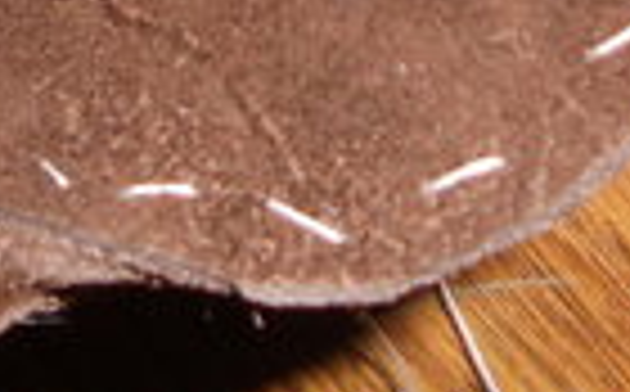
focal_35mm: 131
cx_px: 261
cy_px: -550
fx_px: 2246
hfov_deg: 16.0
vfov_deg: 9.0
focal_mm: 4.9
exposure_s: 1/25
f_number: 8
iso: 80
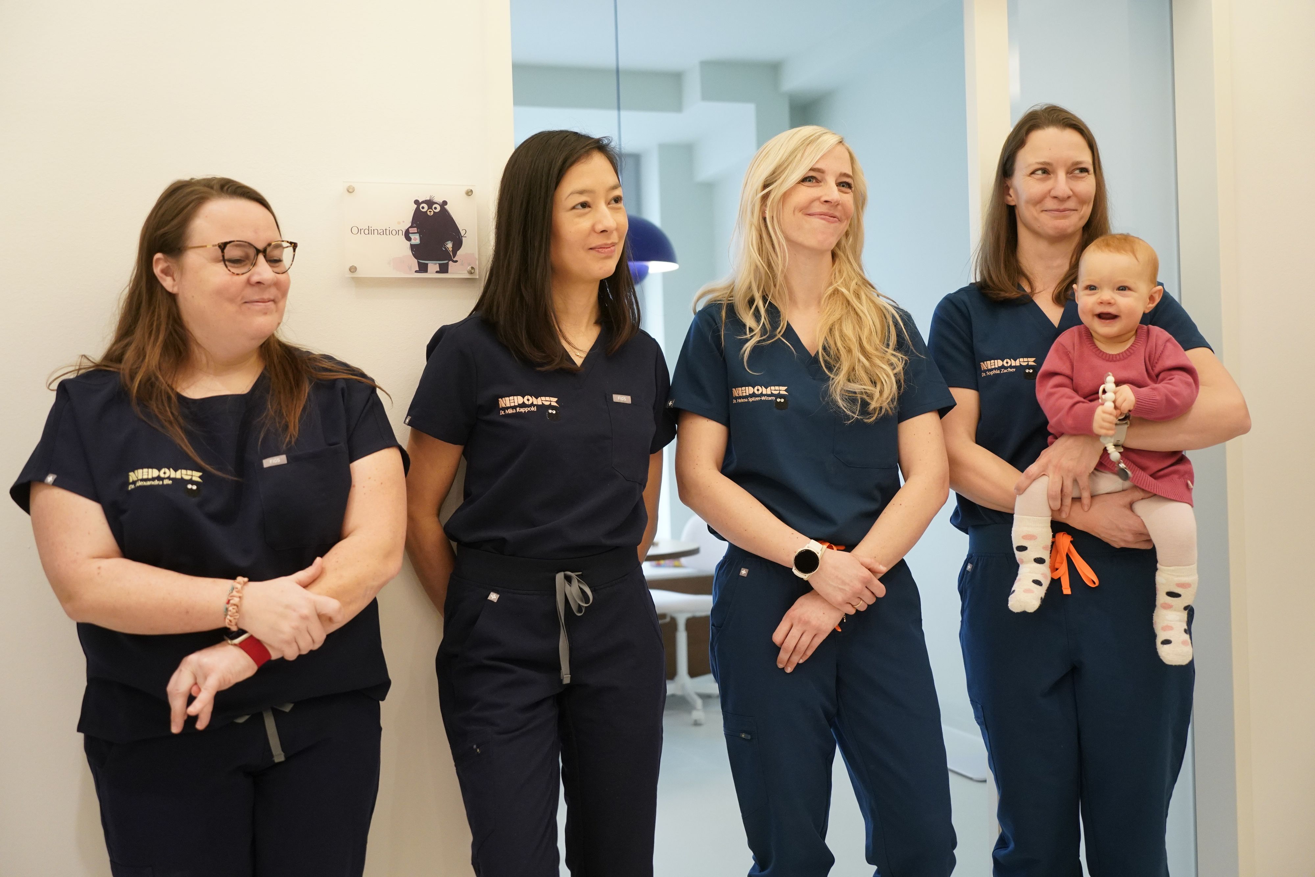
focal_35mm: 39
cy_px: 438
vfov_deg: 34.2
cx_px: 658
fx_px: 1425
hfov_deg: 49.6
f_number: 3.2
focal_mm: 39
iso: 2500
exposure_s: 1/200
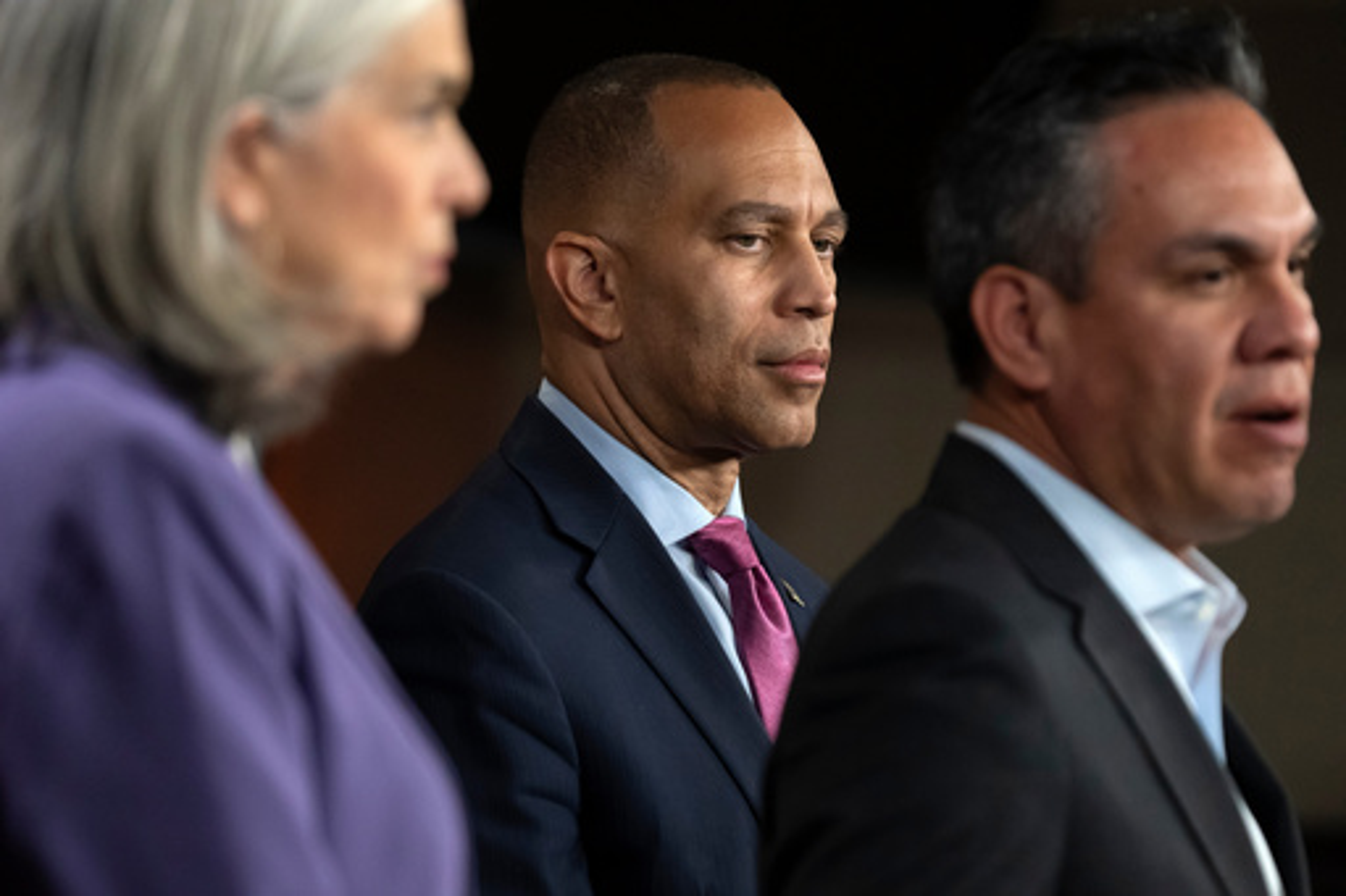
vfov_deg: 4.6
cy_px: 448
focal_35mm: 300
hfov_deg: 6.9
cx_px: 673
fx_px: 11212
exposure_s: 1/500
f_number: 2.8
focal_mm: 200
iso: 5000
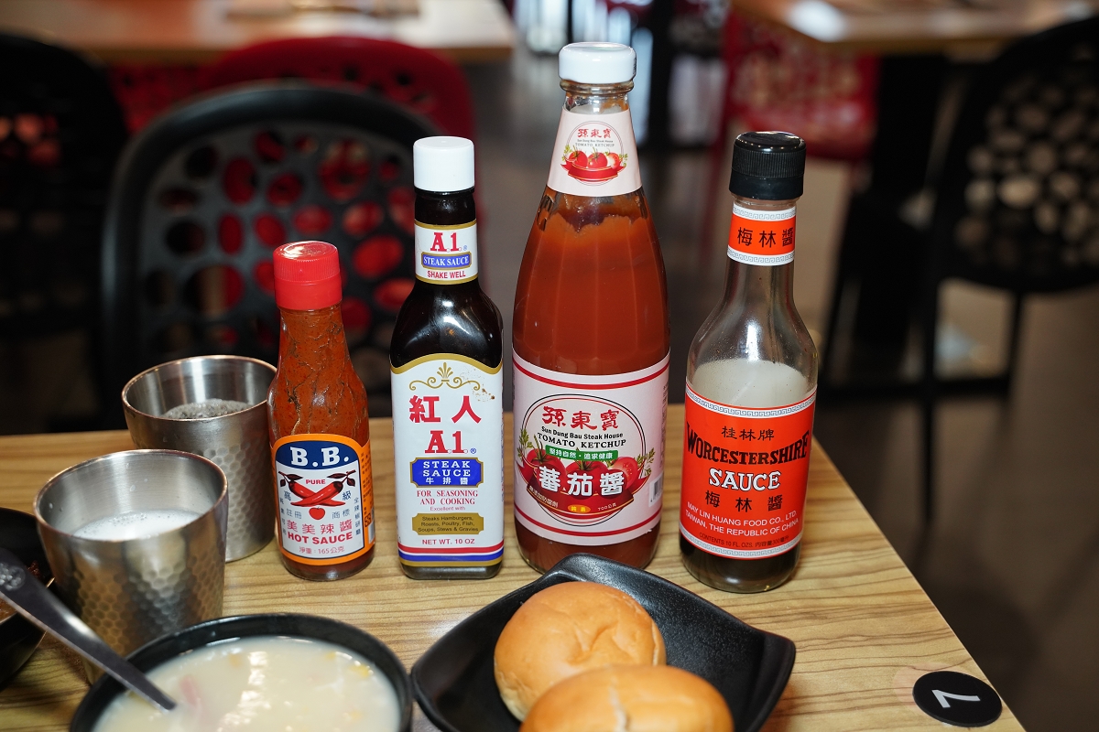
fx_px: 1221
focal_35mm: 40
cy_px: 366
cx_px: 550
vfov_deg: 33.4
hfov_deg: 48.5
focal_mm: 40
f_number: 4
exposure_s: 1/160
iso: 1600
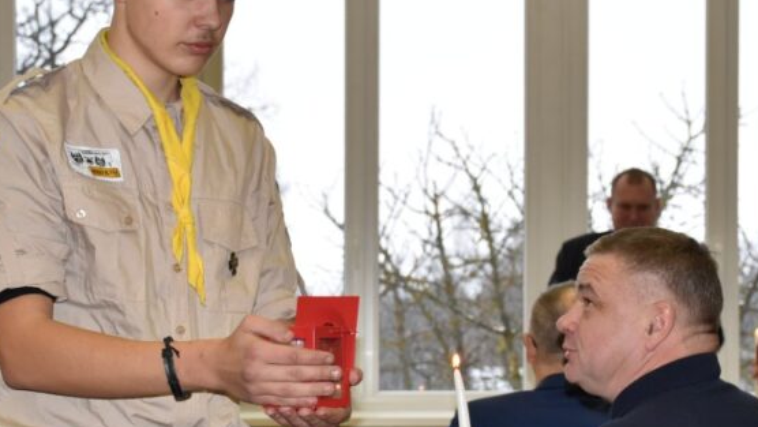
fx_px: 2211
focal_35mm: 110
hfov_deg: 19.4
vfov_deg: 11.0
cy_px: 301
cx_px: 514
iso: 800
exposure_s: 1/125
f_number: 5.6
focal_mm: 38
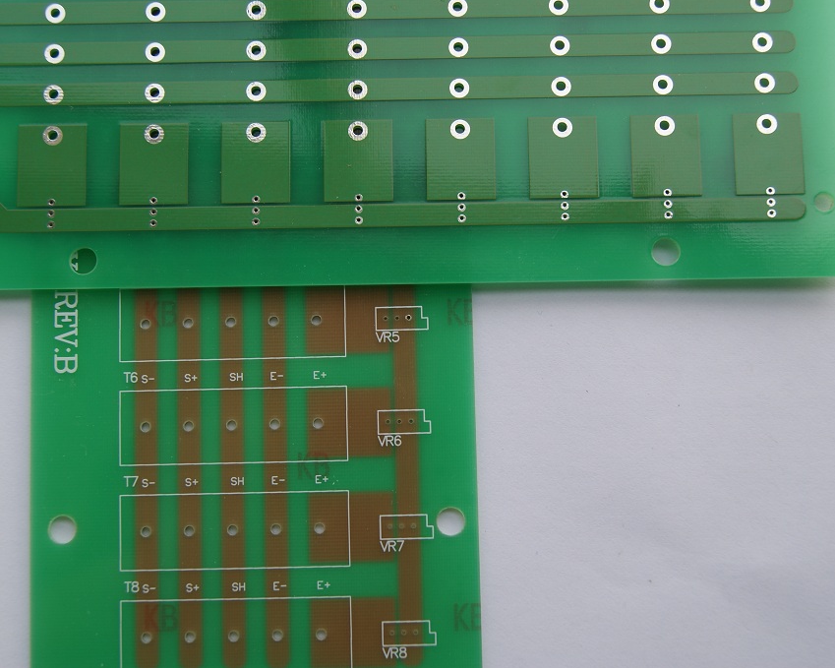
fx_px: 1260
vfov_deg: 29.7
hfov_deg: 36.7
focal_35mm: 51
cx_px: 409
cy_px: 334
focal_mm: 30
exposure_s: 1/80
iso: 100
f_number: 5.6
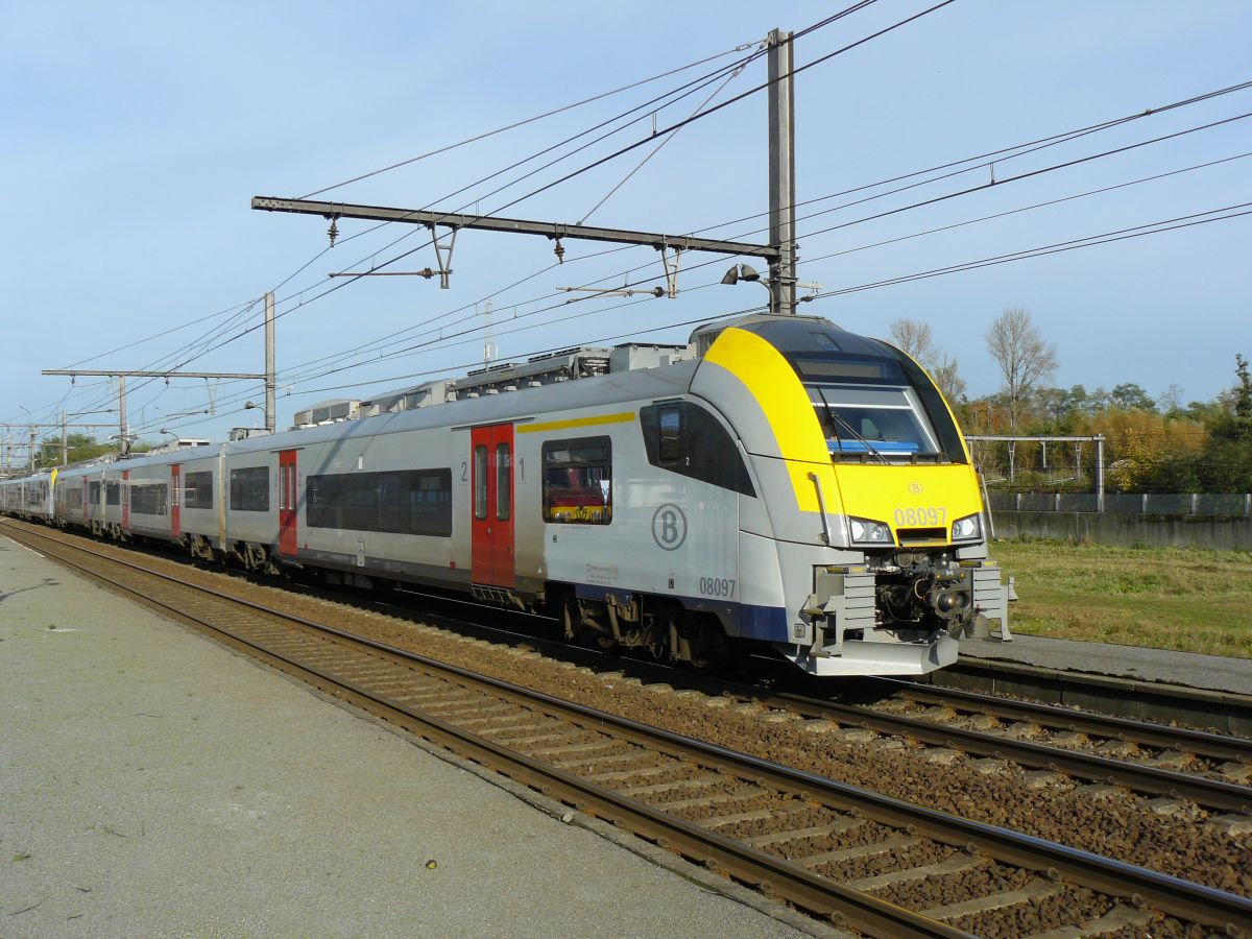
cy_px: 470
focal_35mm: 36
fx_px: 1302
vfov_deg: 39.7
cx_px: 626
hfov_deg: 51.4
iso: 100
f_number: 4
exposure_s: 1/800
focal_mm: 6
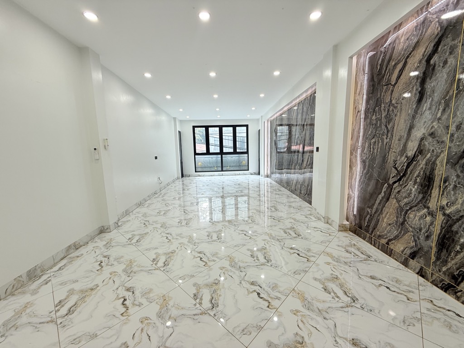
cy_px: 174
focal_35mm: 14
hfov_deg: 102.1
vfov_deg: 85.7
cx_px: 232
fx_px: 188
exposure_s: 1/100
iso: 80
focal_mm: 2.22
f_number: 2.2
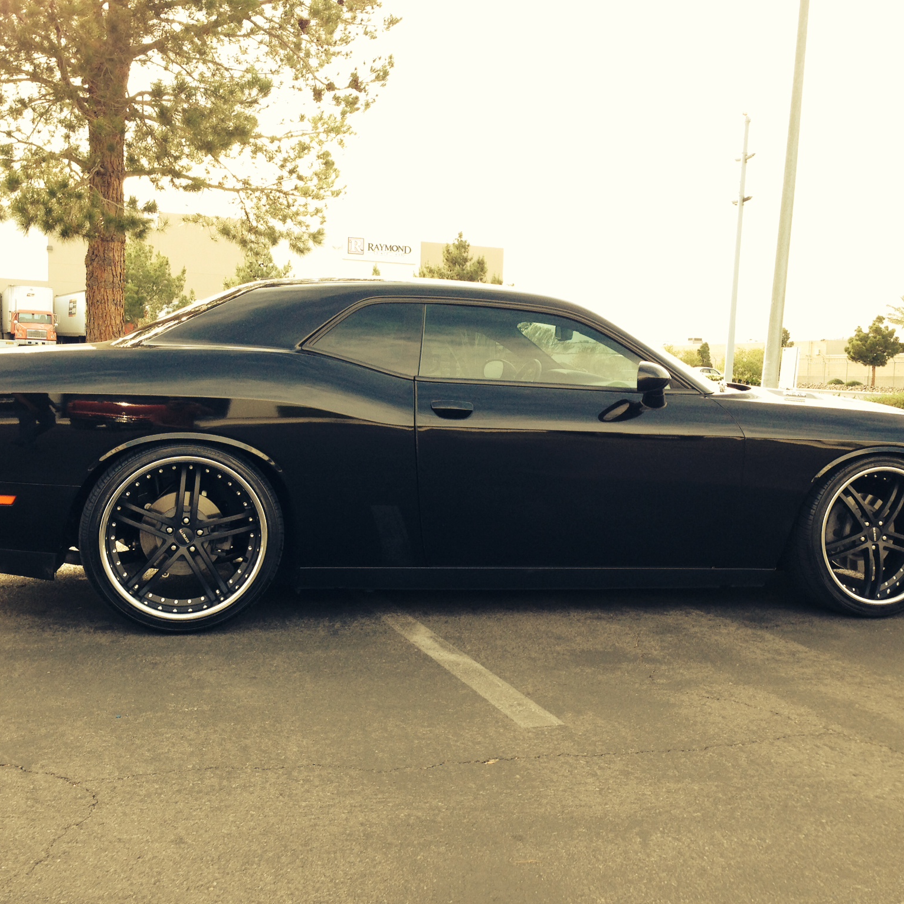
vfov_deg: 42.8
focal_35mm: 39
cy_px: 453
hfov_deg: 42.8
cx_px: 428
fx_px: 1152
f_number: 2.4
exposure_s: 1/201
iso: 50
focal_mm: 4.12
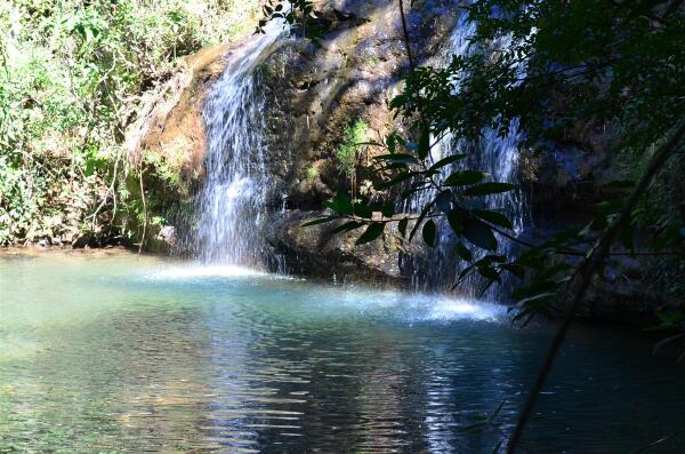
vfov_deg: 16.5
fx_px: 1566
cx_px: 342
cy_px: 227
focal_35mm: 82
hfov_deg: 24.7
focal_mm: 55
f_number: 9.5
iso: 400
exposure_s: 1/60
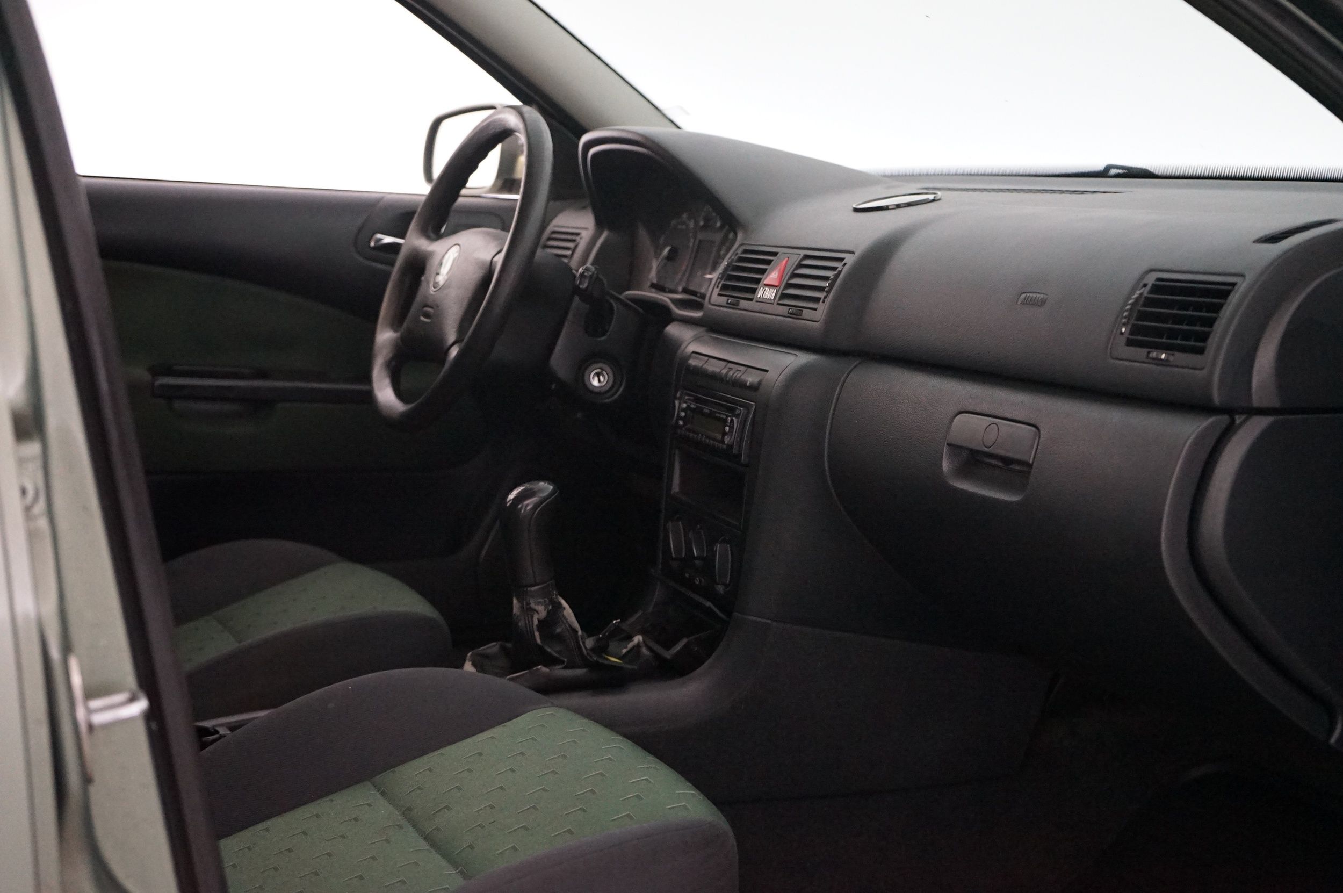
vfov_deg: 25.9
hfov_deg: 38.2
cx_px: 672
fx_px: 1938
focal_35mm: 52
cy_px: 446
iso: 6400
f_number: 4.5
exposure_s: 1/50
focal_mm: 52
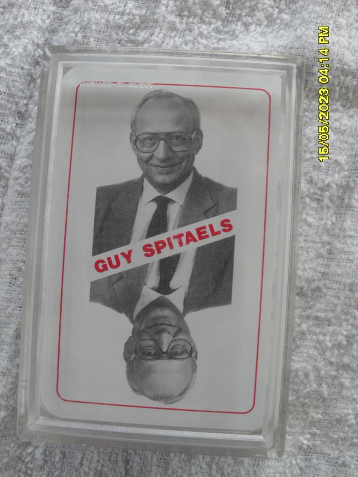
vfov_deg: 52.6
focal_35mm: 35
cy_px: 238
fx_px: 483
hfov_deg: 40.7
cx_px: 179
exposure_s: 1/180
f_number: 2.8
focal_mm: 6.2
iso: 100
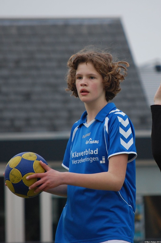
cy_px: 122
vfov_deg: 6.9
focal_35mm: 300
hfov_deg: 4.6
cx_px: 80
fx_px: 2018
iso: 400
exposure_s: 1/1000
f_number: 5.6
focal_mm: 200
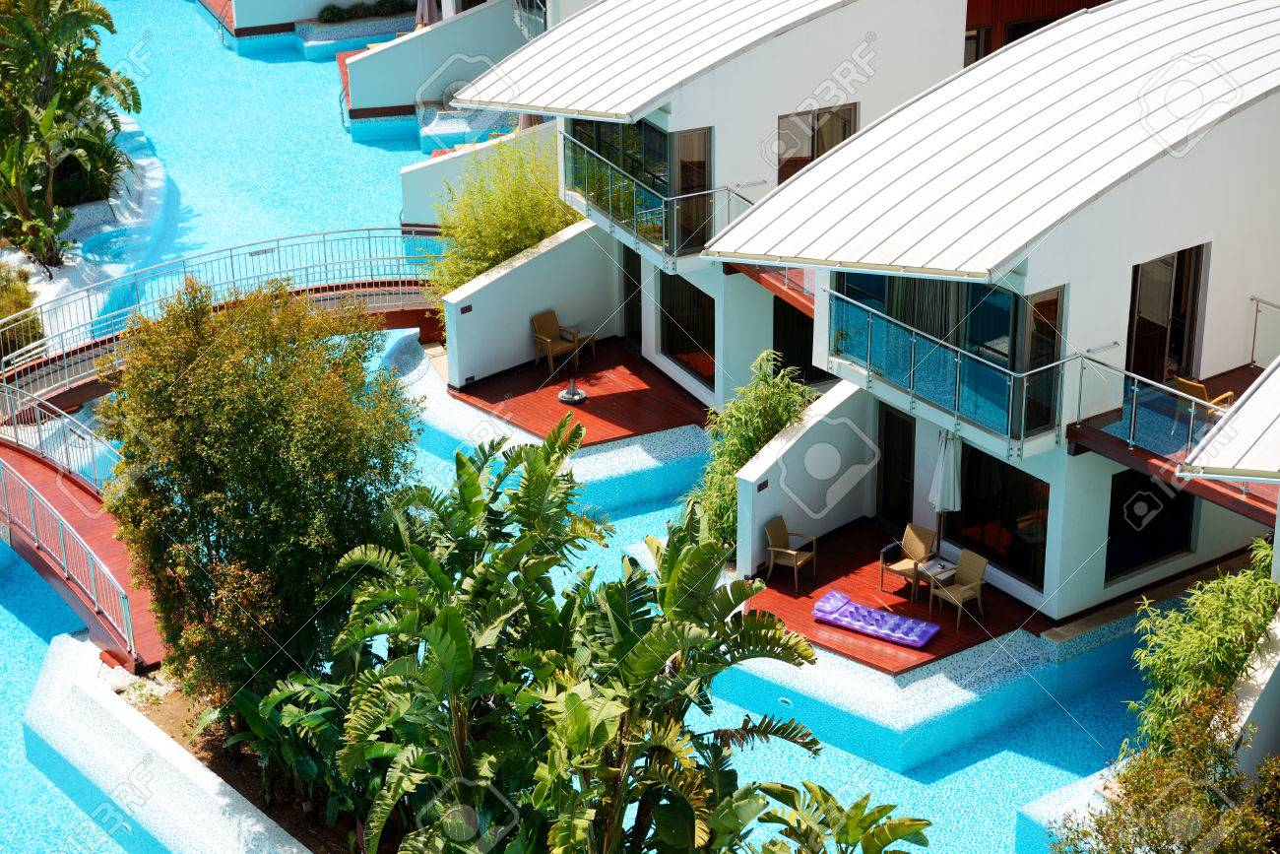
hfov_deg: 28.8
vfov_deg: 19.5
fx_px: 2489
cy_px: 427
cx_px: 640
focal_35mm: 70
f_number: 5
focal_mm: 70
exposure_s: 1/400
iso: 100
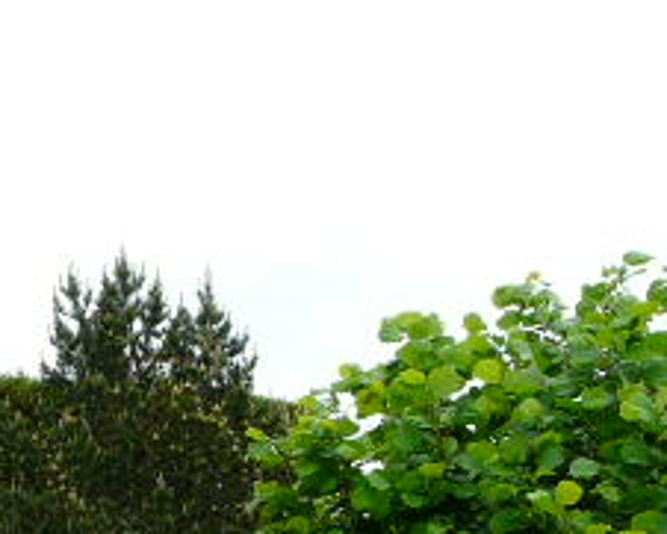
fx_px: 1639
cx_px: -156
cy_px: 702
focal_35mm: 83
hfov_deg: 21.2
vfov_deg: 17.3
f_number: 4.5
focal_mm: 4.6
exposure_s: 1/200
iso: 100
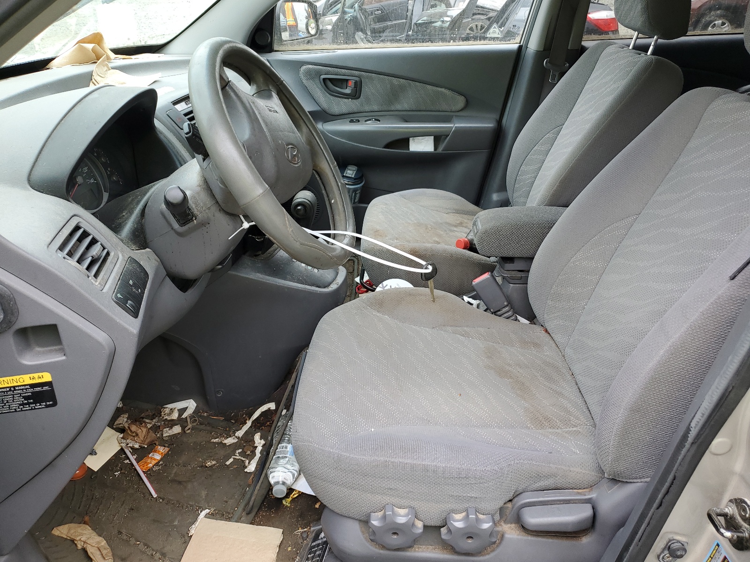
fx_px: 563
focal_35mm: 26
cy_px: 281
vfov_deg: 53.1
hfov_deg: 67.3
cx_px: 375
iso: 50
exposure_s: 1/238
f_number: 1.5
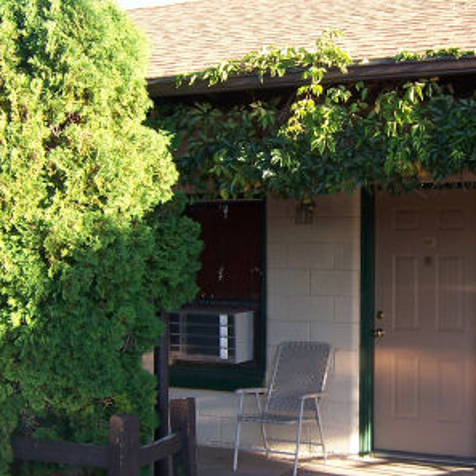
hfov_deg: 28.5
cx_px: 377
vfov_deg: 29.1
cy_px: 245
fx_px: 918
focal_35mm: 59
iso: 80
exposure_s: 1/125
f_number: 3.4
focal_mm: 5.5
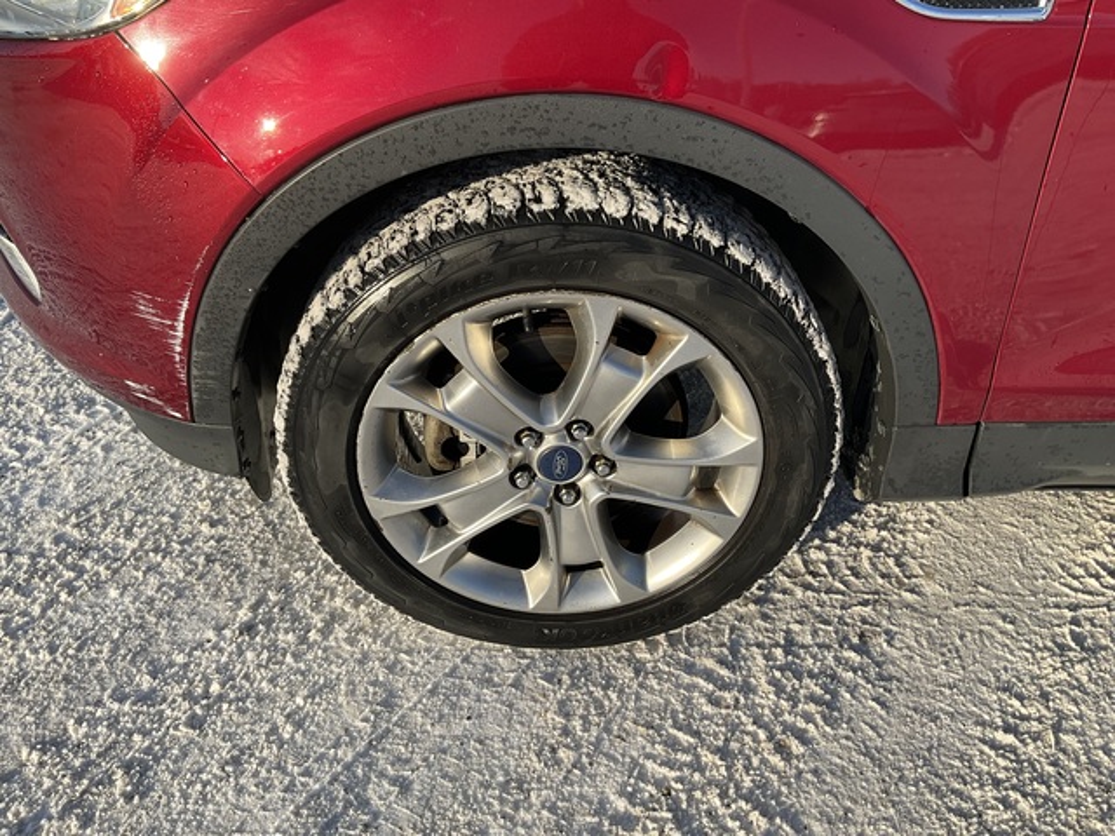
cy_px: 418
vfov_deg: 48.2
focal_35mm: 29
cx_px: 558
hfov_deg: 61.7
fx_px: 934
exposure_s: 1/1098
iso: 25
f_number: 1.8
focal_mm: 3
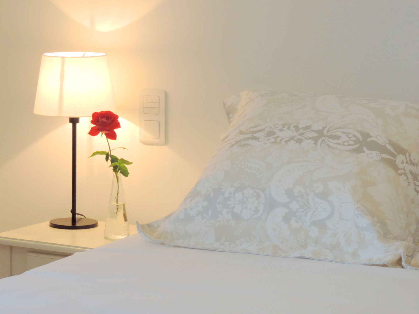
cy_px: 157
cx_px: 210
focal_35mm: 120
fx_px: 1453
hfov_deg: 16.4
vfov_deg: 12.3
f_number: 4.2
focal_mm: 21.4
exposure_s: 1/80
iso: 400
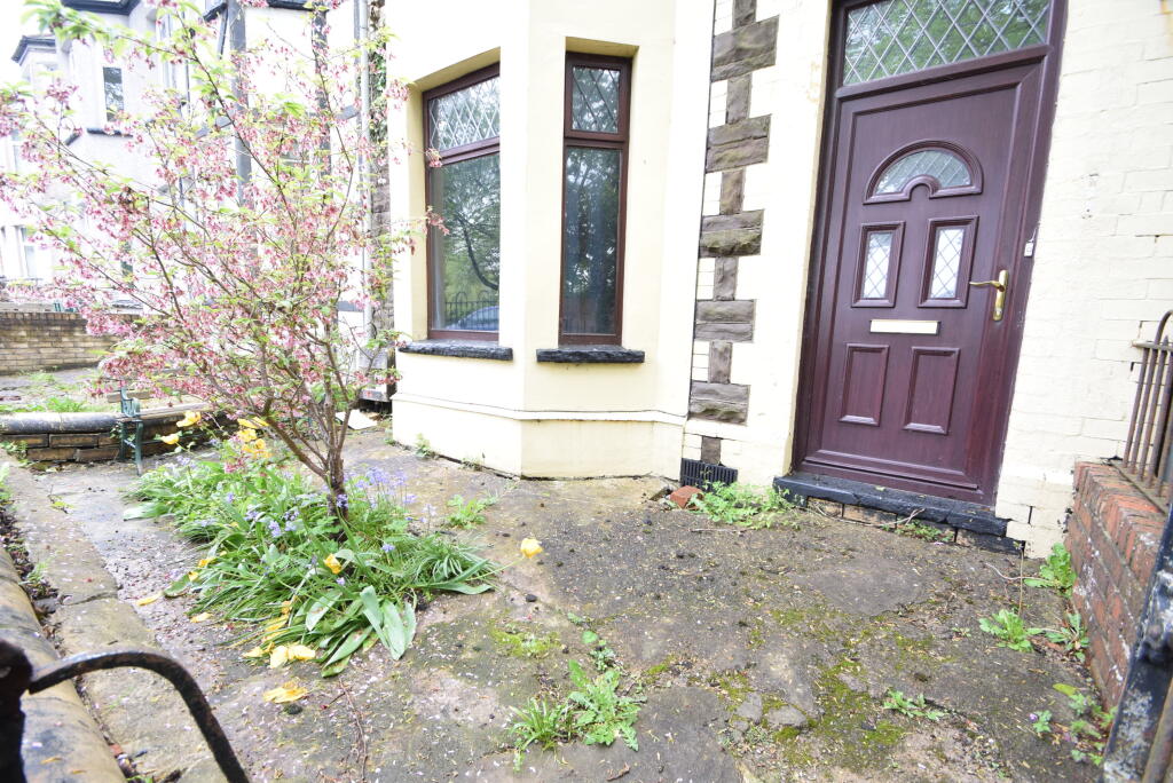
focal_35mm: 15
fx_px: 489
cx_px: 586
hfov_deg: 100.4
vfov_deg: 77.4
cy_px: 392
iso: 800
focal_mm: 10
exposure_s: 1/125
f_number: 5.6
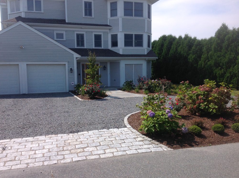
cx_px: 121
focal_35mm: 38
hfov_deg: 49.0
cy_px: 94
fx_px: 262
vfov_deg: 37.6
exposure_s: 1/916
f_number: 2.4
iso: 50
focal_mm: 4.28
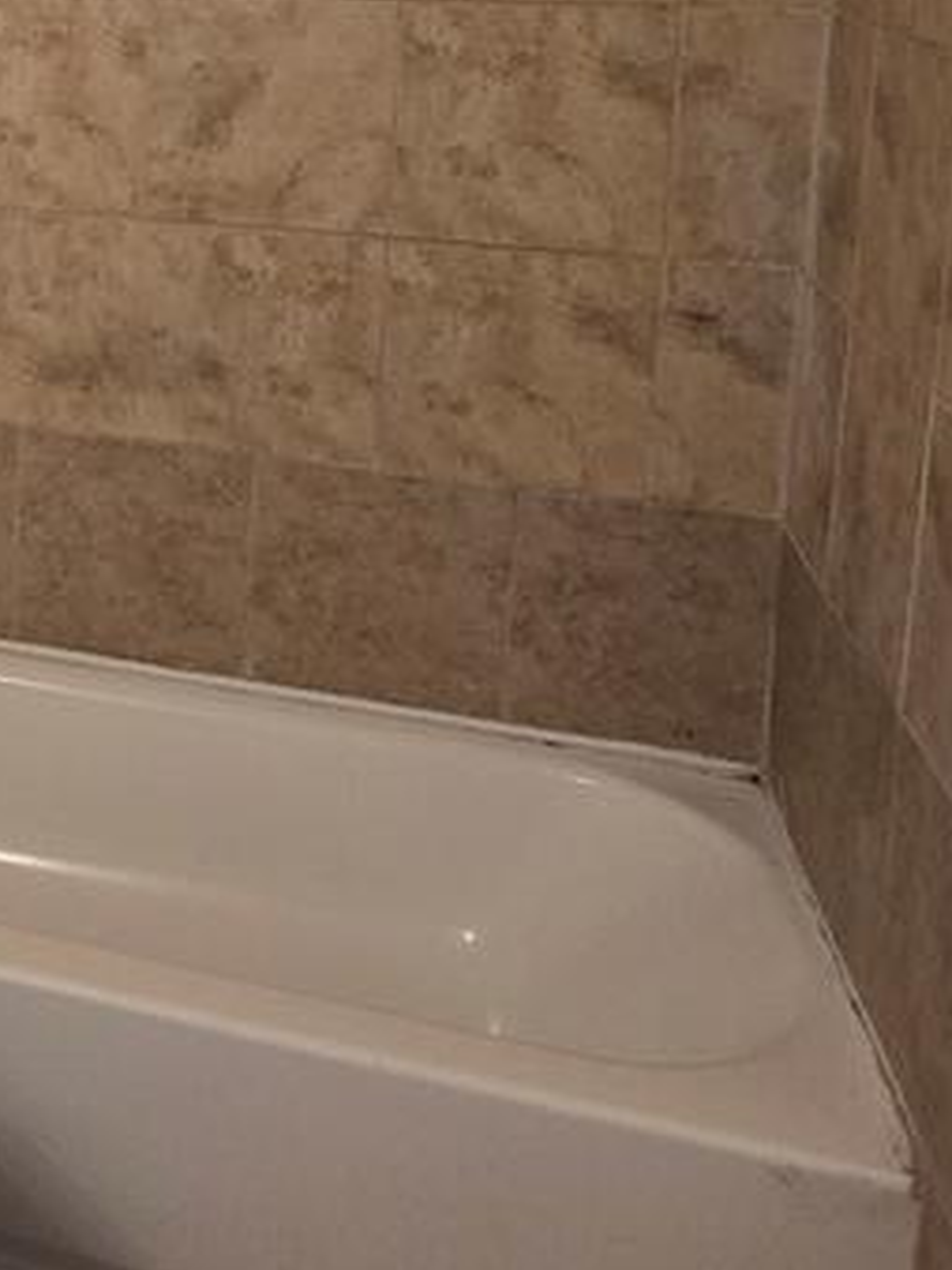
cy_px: 56
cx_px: -435
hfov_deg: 25.0
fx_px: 1688
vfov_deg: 37.6
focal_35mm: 46
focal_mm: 2.2
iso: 125
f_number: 2.2
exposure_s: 1/60
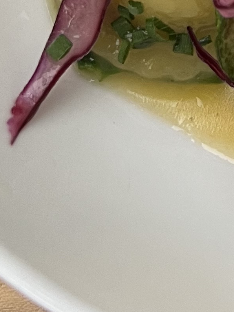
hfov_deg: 10.4
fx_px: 1189
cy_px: -314
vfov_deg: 13.0
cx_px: 458
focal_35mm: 132
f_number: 1.5
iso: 80
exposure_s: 1/50
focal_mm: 5.7
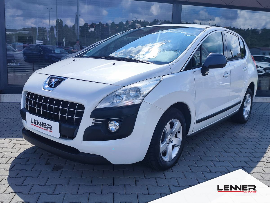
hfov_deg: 73.9
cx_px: 135
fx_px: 179
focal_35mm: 23
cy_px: 102
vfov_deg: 58.9
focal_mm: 7.01
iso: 50
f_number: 1.69
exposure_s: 1/1748
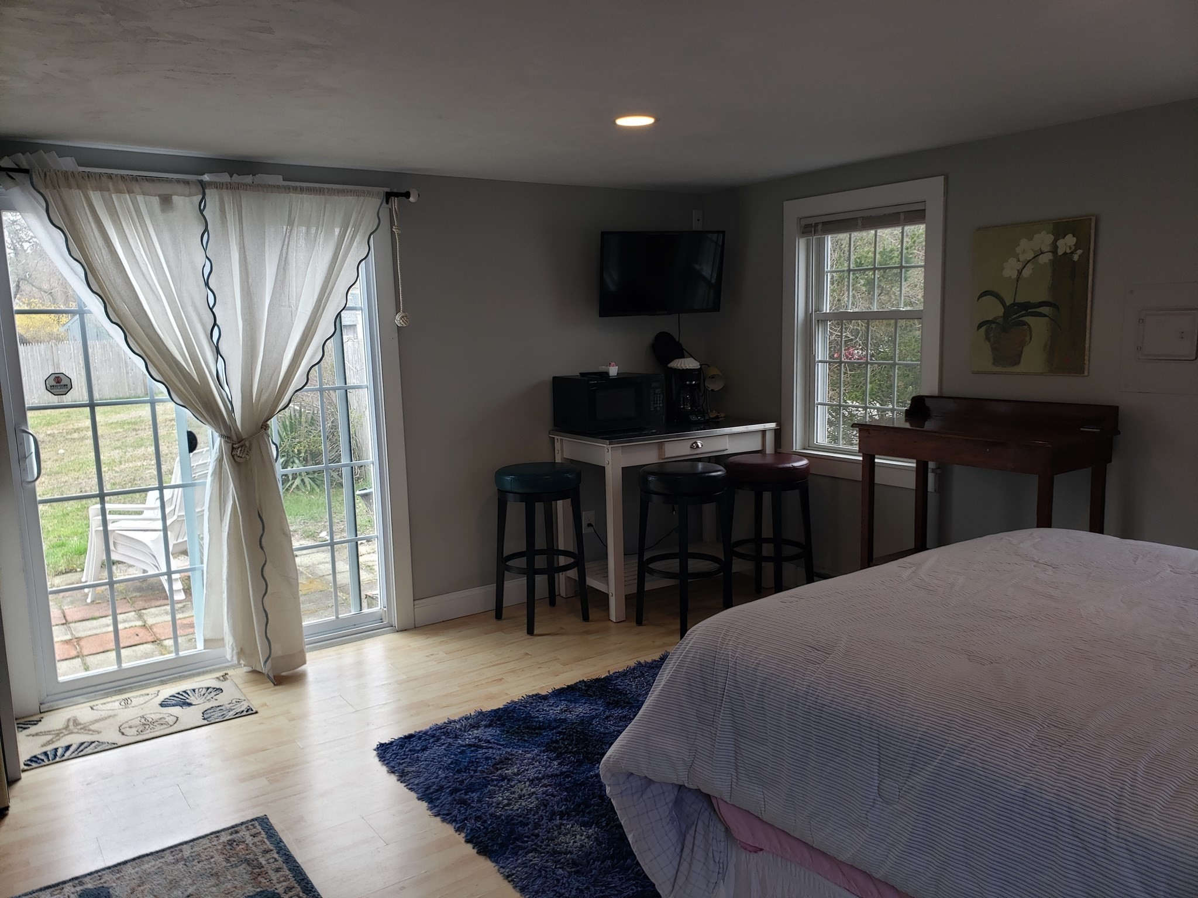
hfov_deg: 67.3
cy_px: 449
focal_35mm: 26
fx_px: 900
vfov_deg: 53.1
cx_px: 599
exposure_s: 1/122
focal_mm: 4.3
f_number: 2.4
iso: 50
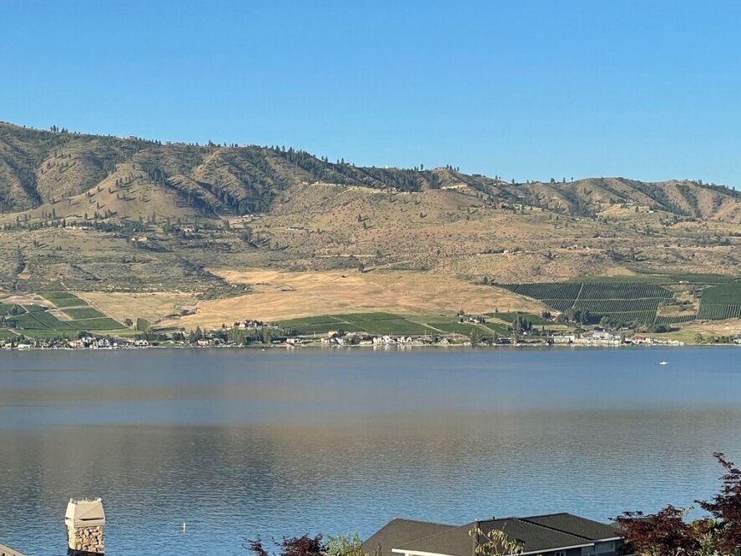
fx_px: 1755
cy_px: 335
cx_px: 478
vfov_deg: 18.0
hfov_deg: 23.8
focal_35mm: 82
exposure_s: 1/1142
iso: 25
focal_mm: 6
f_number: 2
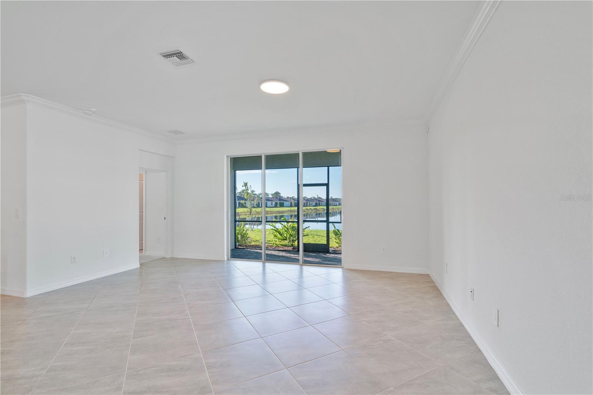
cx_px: 296
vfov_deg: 73.7
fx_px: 263
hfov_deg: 96.7
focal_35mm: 16
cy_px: 198
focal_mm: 16
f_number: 8
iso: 400
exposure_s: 1/45
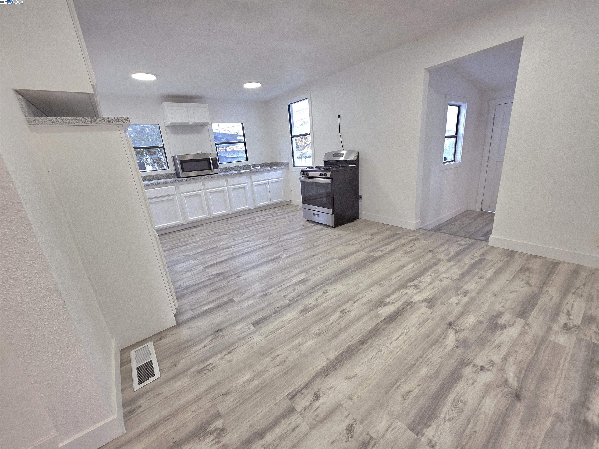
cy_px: 224
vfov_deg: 89.9
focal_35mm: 13
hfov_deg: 106.2
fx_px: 225
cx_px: 300
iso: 125
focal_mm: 2.2
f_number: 1.9
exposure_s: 1/120
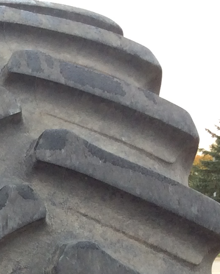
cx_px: -192
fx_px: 1009
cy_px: 353
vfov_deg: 14.8
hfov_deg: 11.4
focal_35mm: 124
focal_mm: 3.3
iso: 32
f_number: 2.4
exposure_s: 1/216
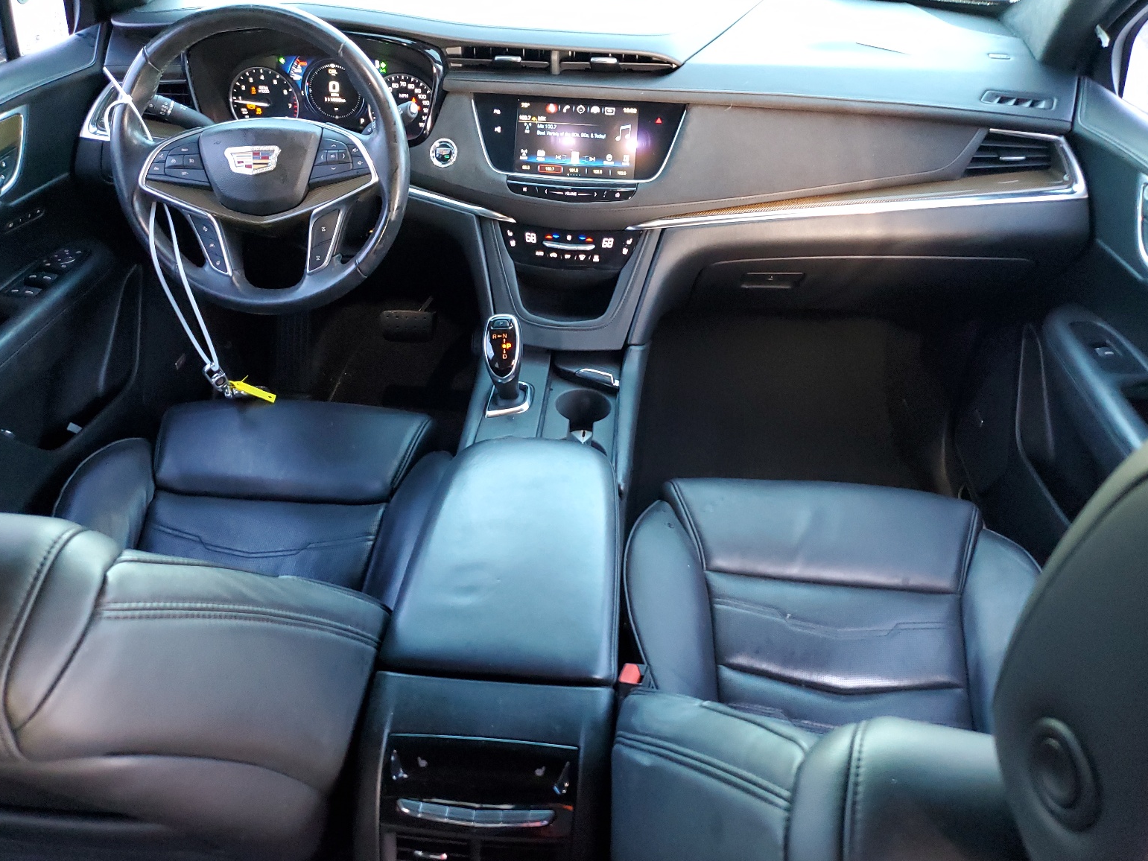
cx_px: 574
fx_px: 895
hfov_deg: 65.3
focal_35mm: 27
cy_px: 429
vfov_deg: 51.4
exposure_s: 1/40
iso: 343
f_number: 1.5
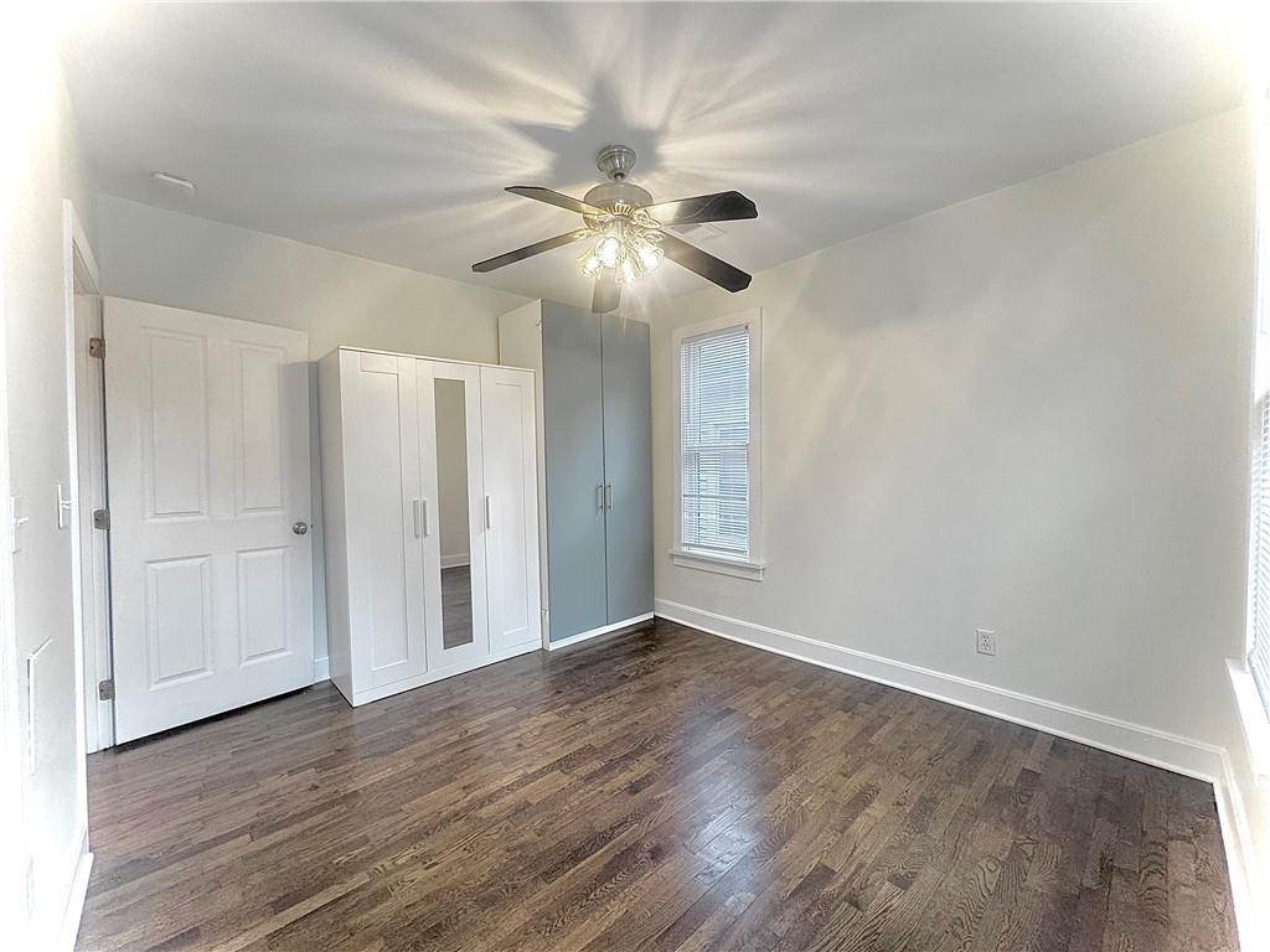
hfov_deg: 102.1
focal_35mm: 14
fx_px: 514
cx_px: 635
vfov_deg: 85.7
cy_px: 476
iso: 200
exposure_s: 1/120
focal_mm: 2.22
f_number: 2.2
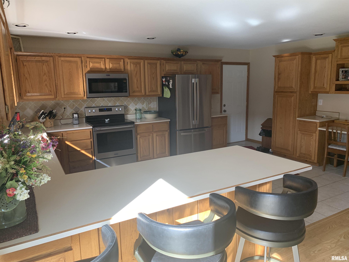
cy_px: 131
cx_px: 174
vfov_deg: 53.1
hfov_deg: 67.3
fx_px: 262
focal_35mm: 26
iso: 100
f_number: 1.8
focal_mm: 4.25
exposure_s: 1/117
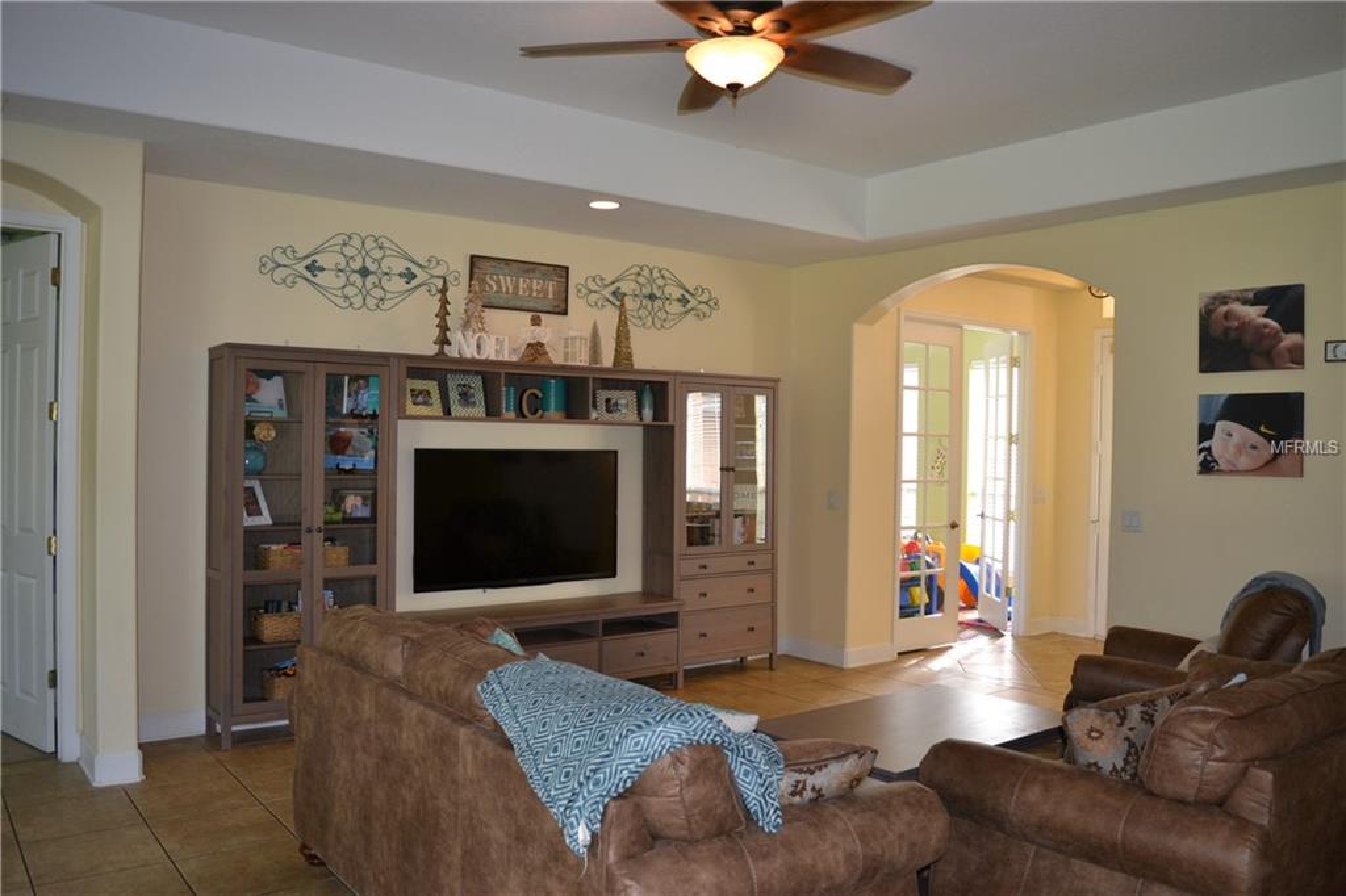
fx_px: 1009
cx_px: 673
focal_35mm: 27
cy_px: 448
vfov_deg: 47.9
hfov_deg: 67.4
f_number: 4
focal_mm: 18
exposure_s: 1/125
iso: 360
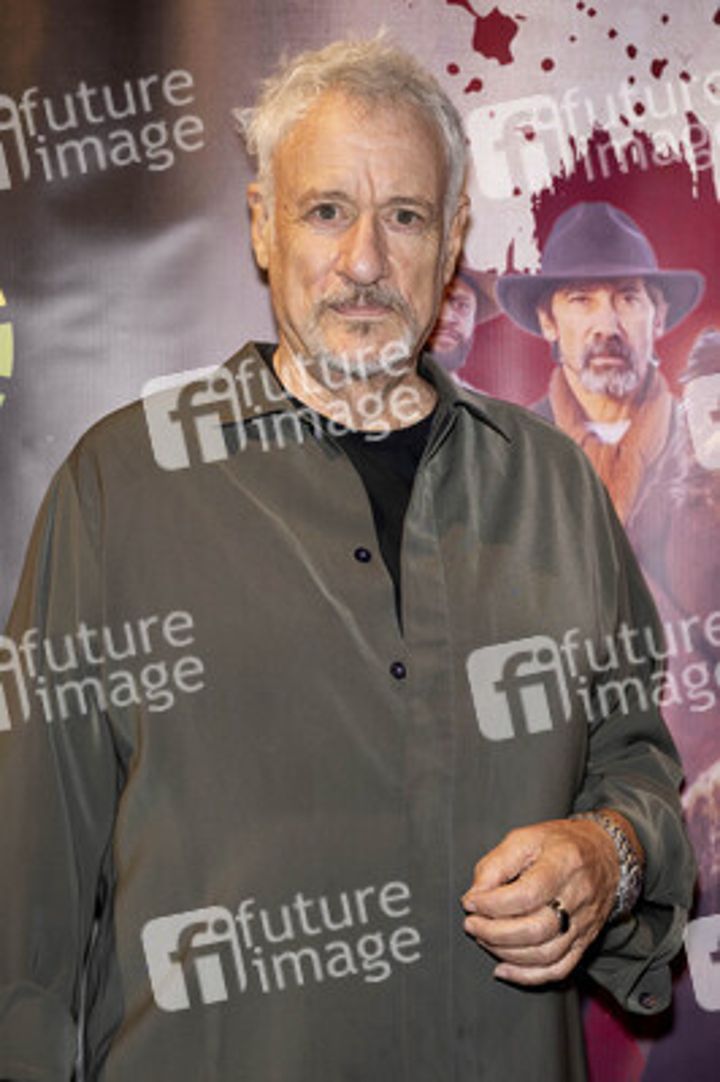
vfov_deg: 32.4
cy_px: 541
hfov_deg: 21.9
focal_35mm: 62
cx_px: 360
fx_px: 1863
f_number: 5
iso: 800
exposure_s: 1/200
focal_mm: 62
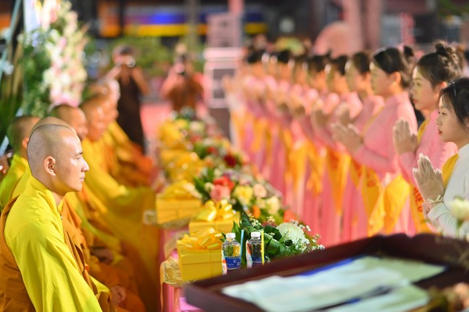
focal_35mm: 85
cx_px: 234
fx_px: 1107
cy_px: 156
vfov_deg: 16.1
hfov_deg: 23.9
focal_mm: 85
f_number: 2
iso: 640
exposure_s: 1/100
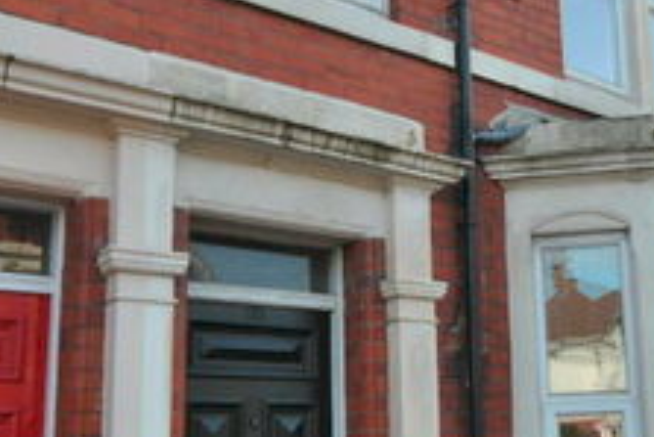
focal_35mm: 47
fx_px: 854
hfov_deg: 41.2
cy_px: 276
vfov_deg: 28.6
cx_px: 455
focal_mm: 10
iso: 100
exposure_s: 1/160
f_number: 6.3
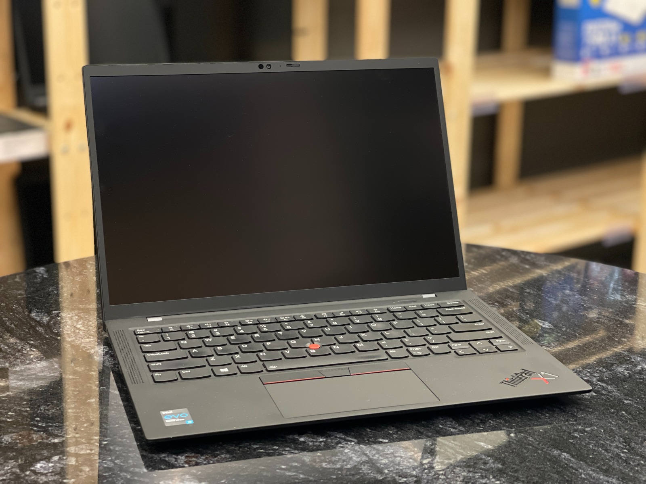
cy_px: 242
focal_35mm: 64
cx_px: 323
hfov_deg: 30.3
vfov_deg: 22.9
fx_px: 1194
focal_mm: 7.5
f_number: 2.2
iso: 250
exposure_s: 1/40
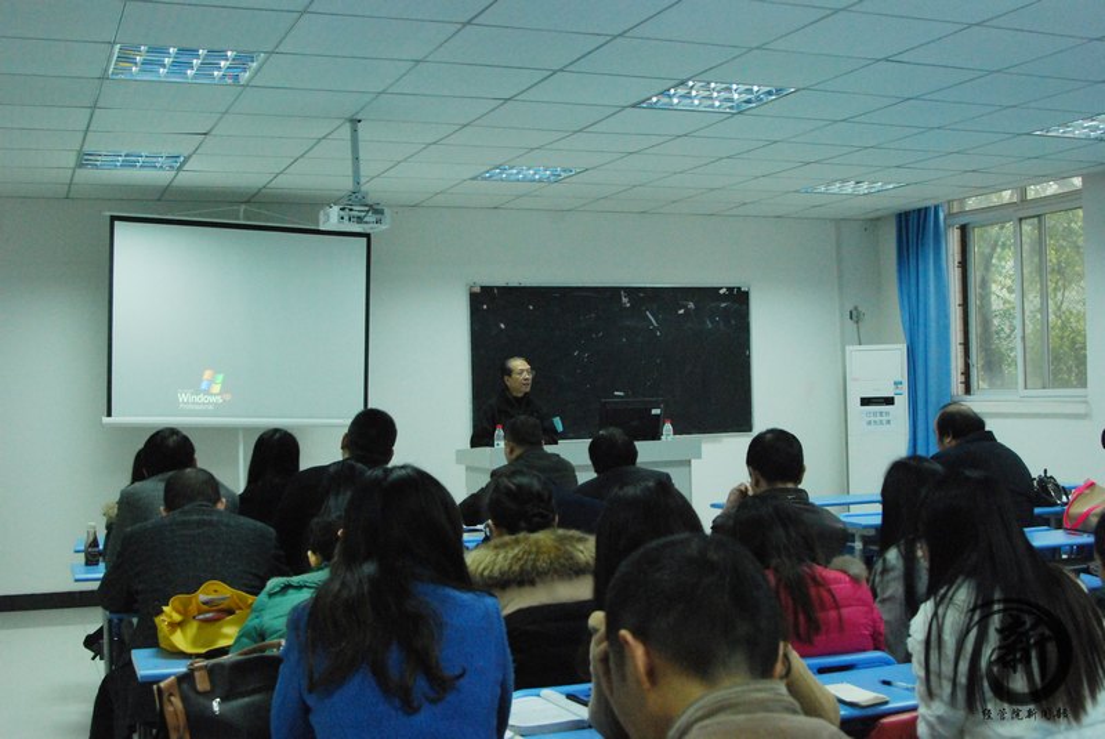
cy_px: 370
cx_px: 552
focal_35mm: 42
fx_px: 1290
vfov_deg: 32.0
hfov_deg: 46.4
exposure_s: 1/40
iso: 1600
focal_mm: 28
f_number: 7.1
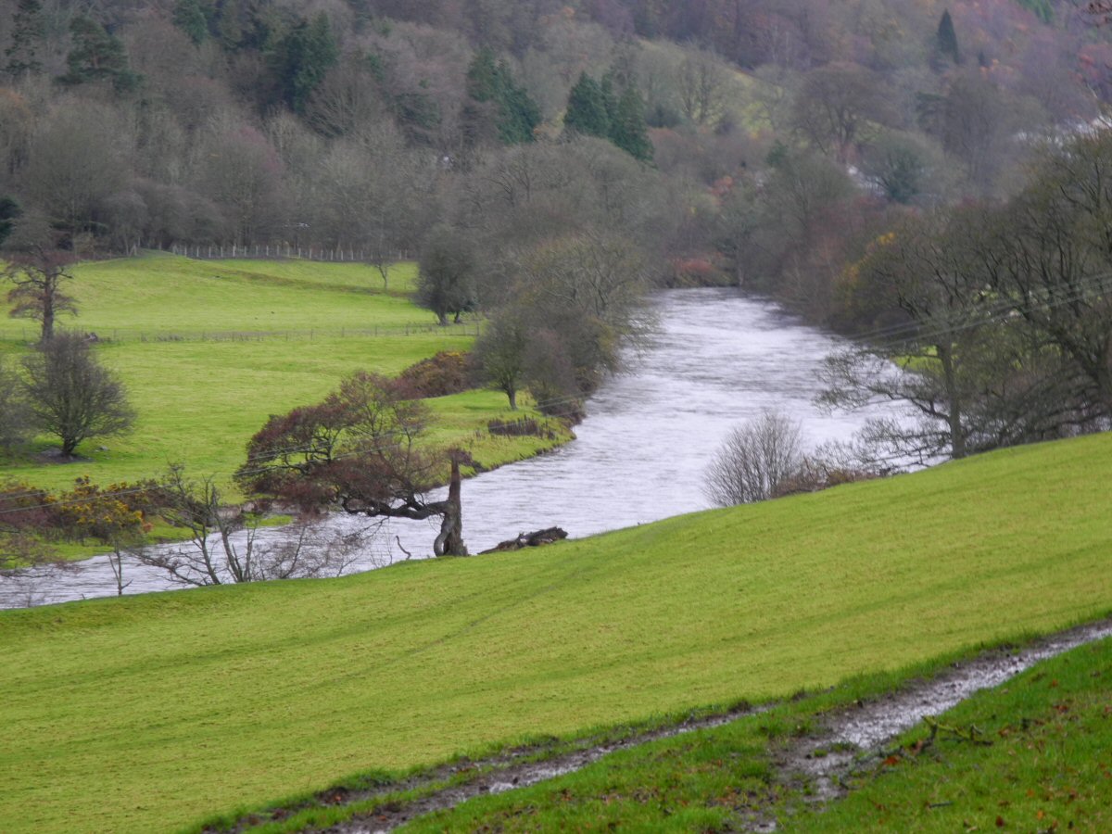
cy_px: 417
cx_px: 556
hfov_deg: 9.9
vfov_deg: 7.4
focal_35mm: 200
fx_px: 6425
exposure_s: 1/15.4
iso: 100
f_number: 5.6
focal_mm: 42.6
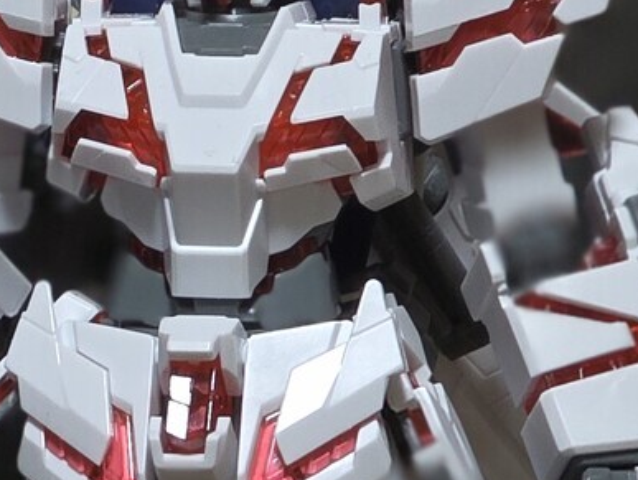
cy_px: 500
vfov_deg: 2.6
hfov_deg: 3.5
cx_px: -432
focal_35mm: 570
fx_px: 10515
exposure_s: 1/30
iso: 320
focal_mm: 18.6
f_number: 3.4
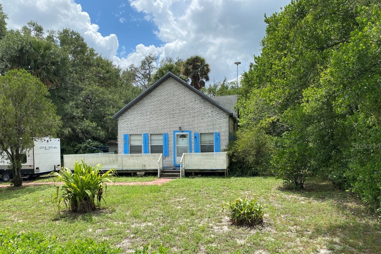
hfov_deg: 65.5
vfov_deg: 46.2
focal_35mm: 28
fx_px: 296
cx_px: 191
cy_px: 146
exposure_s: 1/2513
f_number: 1.8
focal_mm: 4.25
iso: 32
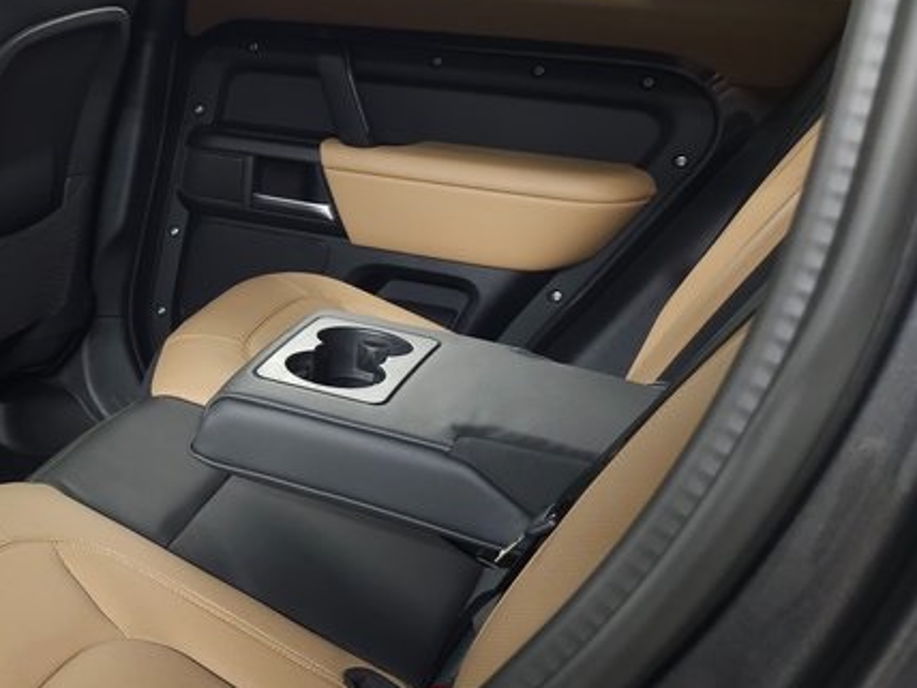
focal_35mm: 55
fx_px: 1457
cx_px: -176
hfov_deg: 30.0
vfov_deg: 26.6
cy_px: 315
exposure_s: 1/60
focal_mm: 6.3
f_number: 1.7
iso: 320
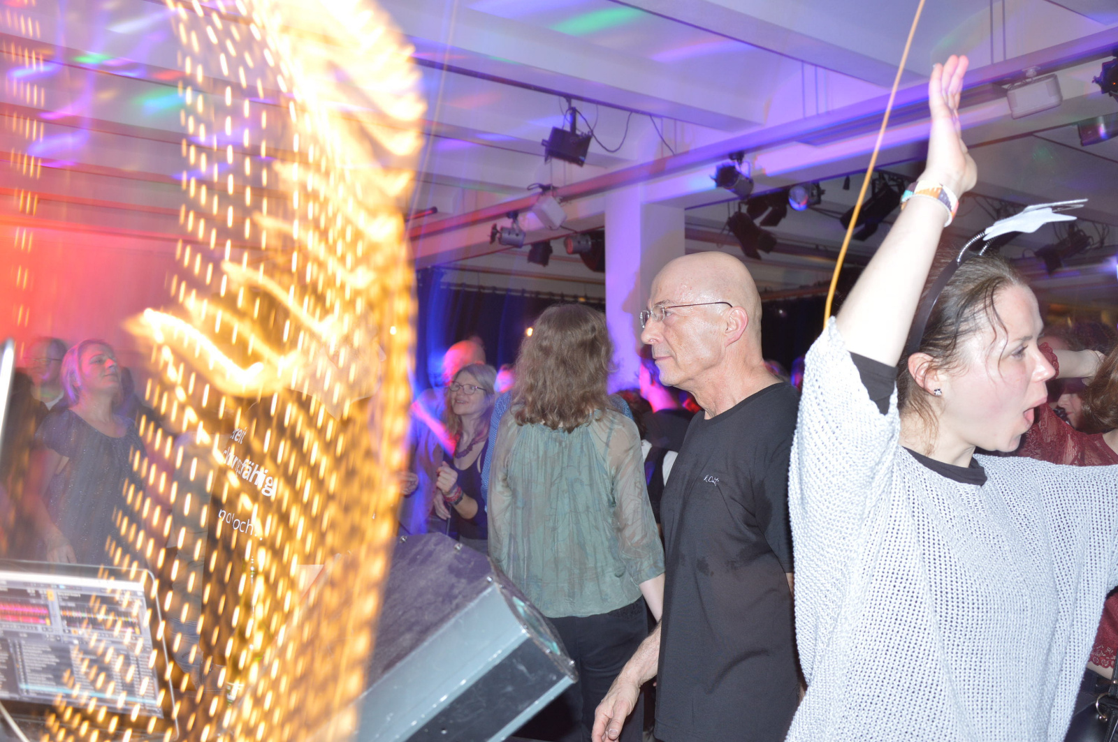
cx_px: 559
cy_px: 371
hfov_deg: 53.2
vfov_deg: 36.8
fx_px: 1117
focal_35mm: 36
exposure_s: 1
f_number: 4
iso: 400
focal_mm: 24
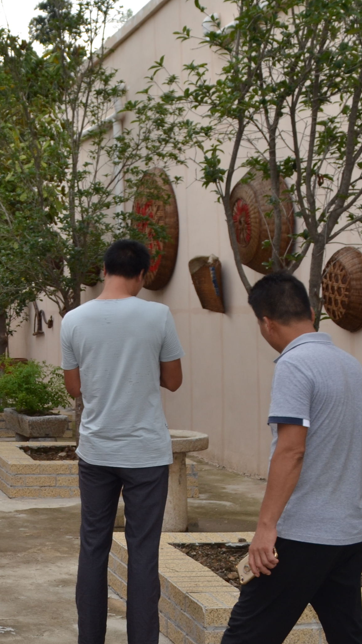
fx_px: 1075
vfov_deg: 32.9
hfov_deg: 17.5
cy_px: 196
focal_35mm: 63
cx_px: -152
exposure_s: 1/200
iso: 100
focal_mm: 18
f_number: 6.3
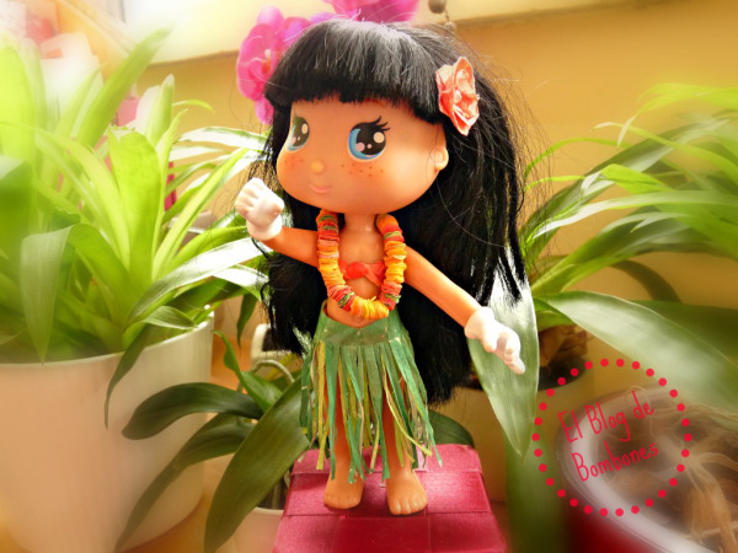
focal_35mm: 27
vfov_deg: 51.4
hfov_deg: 65.3
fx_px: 576
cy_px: 276
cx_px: 369
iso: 250
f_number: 2.8
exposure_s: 1/30
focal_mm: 4.8
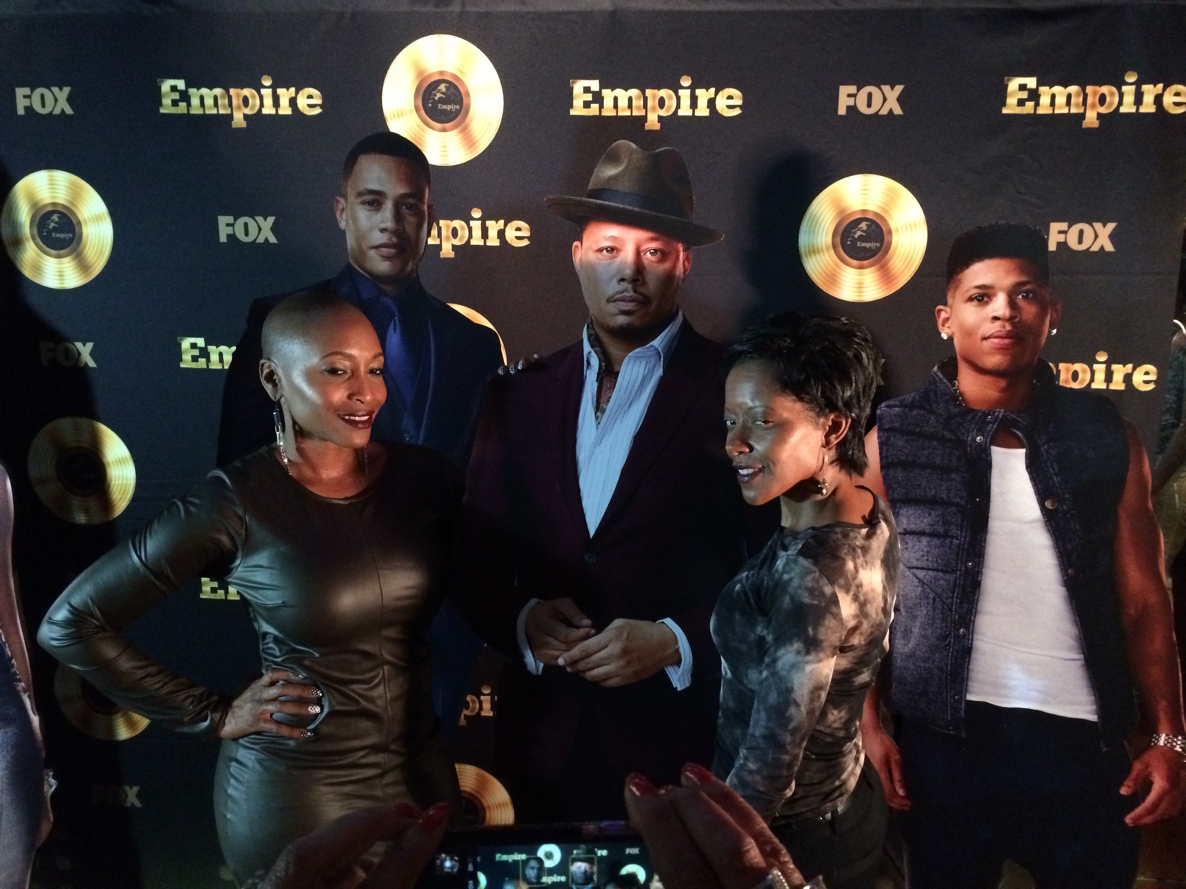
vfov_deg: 48.2
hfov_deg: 61.7
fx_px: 994
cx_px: 593
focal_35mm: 29
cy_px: 444
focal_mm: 4.15
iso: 400
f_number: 2.2
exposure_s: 1/15
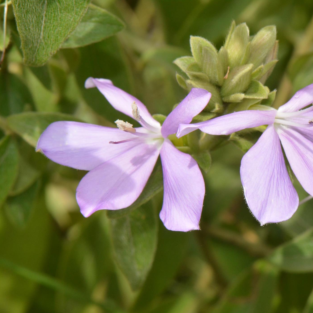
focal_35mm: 202
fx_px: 2063
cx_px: 202
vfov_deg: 8.7
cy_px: 157
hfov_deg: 8.7
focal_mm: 105
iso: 640
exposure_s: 1/200
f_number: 20
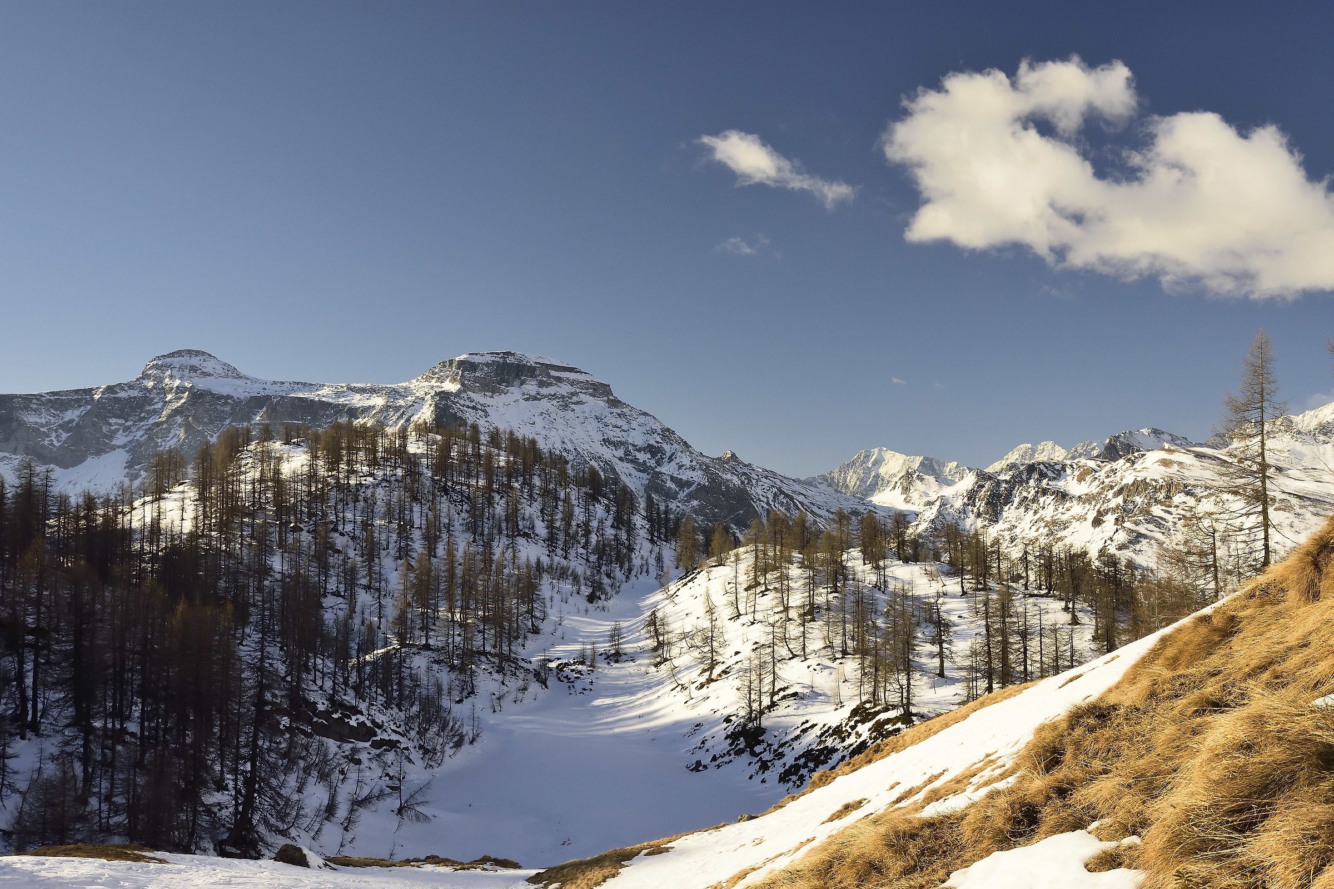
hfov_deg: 43.6
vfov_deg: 29.9
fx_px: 1667
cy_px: 444
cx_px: 667
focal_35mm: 45
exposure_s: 1/1000
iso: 1000
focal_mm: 30
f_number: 7.1
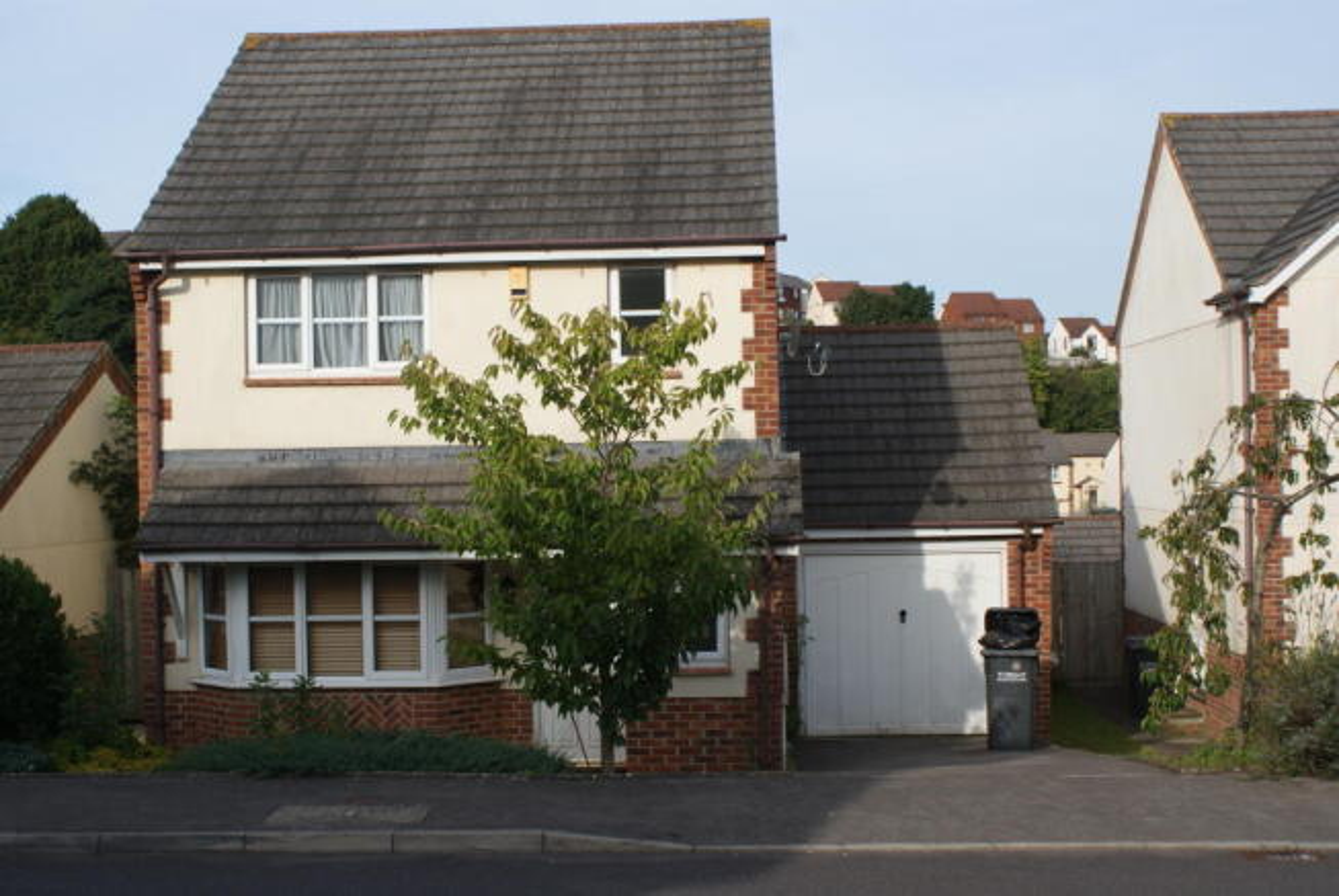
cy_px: 448
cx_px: 670
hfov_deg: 37.8
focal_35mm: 52
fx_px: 1955
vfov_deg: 25.8
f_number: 13
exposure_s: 1/80
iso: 100
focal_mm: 35
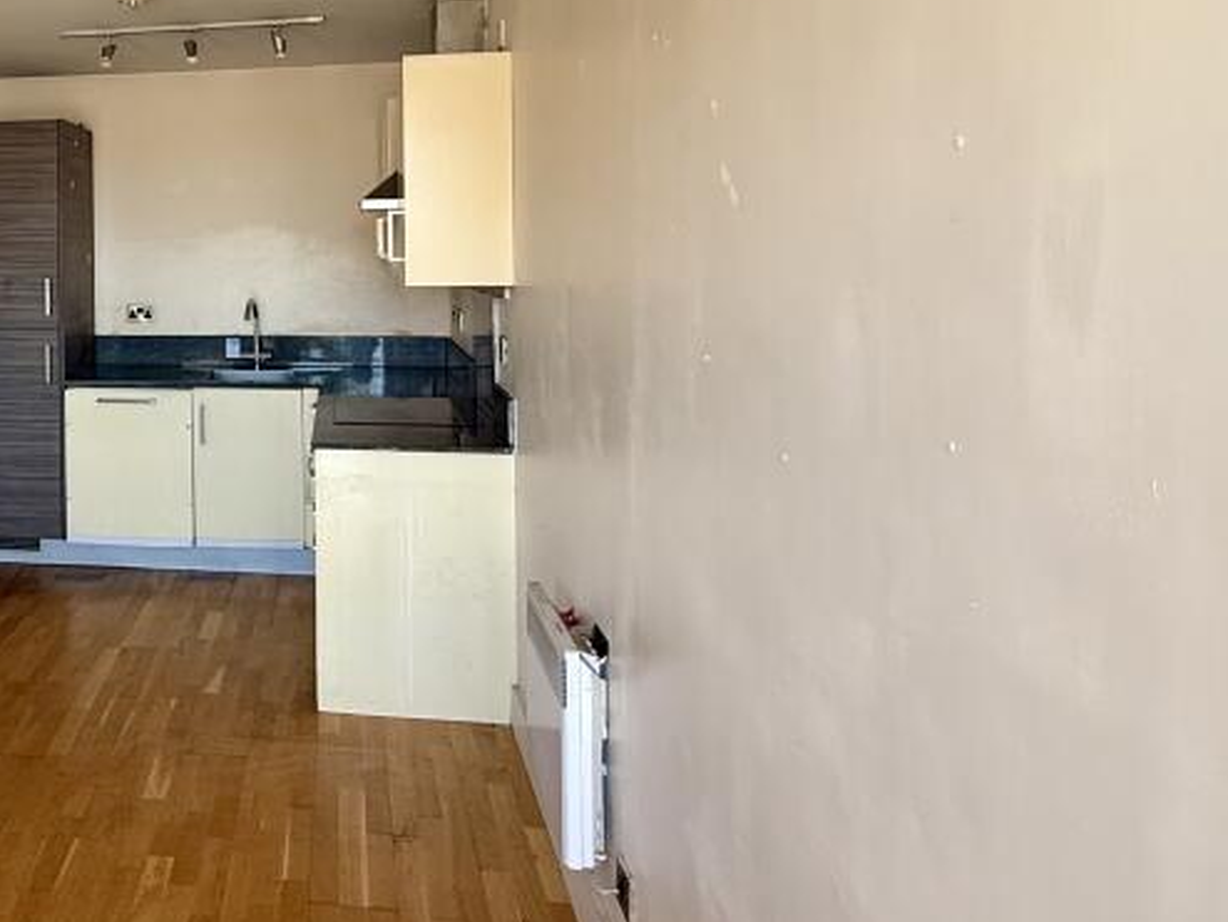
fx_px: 1029
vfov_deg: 46.6
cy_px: 239
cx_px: 174
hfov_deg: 55.3
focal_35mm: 29
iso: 160
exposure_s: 1/99
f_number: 2.2
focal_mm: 2.22
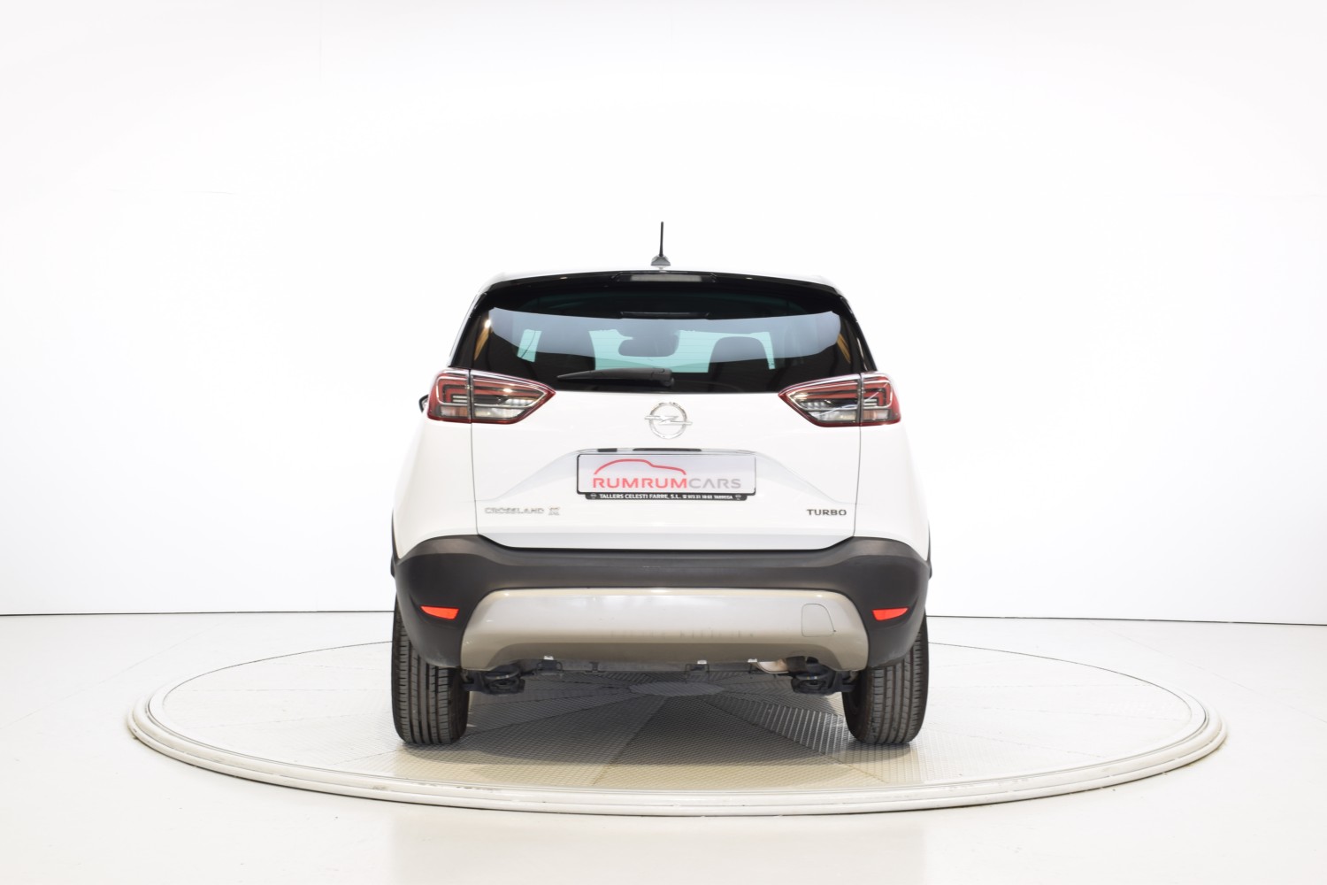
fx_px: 1714
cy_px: 442
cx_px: 664
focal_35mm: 46
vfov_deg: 28.9
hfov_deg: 42.3
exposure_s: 1/2.5
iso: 100
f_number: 11
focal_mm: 31
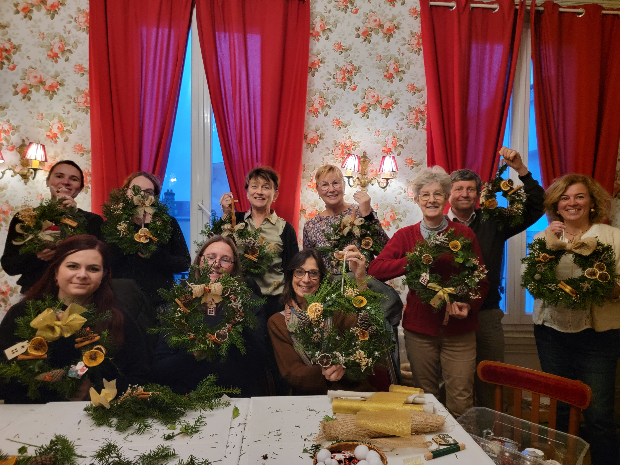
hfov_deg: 71.6
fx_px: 430
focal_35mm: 24
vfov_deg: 56.8
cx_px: 310
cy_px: 232
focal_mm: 6.7
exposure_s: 1/50
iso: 640
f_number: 1.8
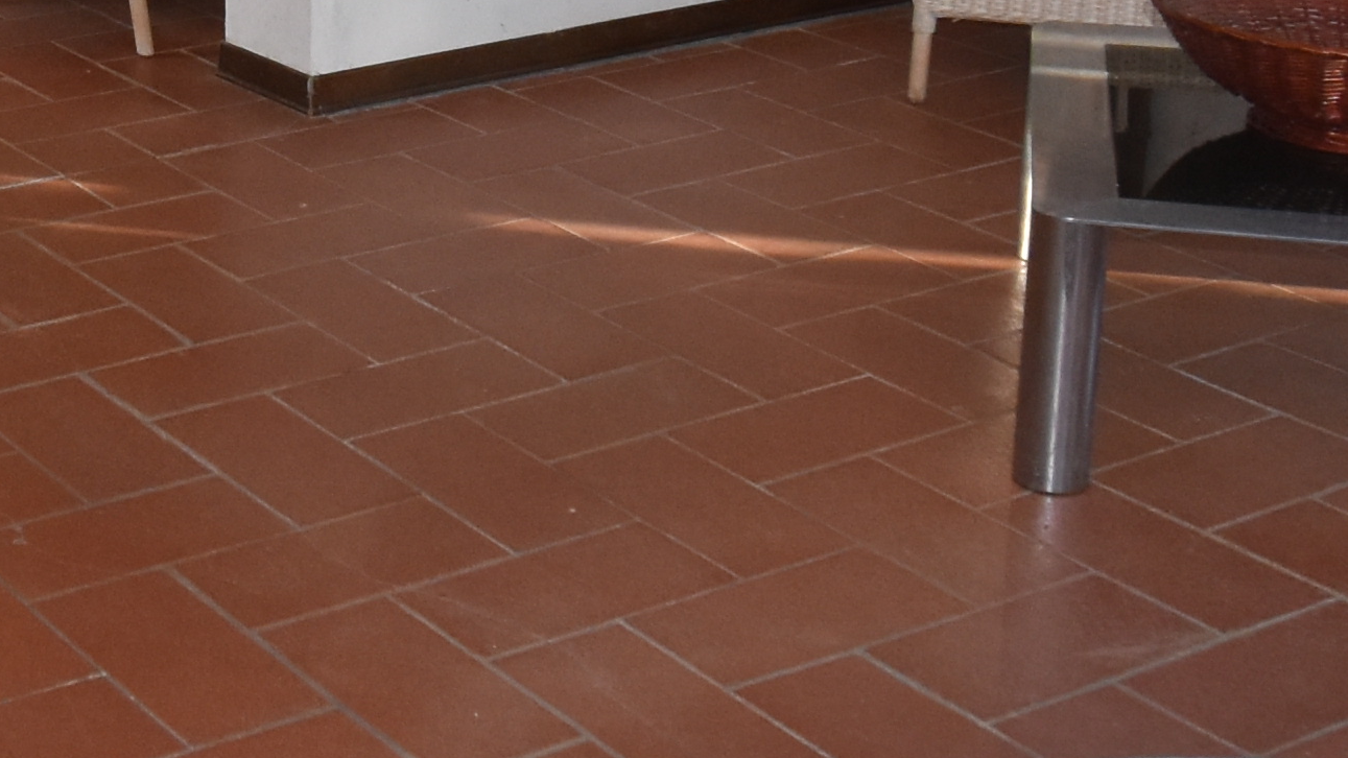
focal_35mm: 73
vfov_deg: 16.2
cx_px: 98
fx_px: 2609
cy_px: -6
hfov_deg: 27.8
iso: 800
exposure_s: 1/100
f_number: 5
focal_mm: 10
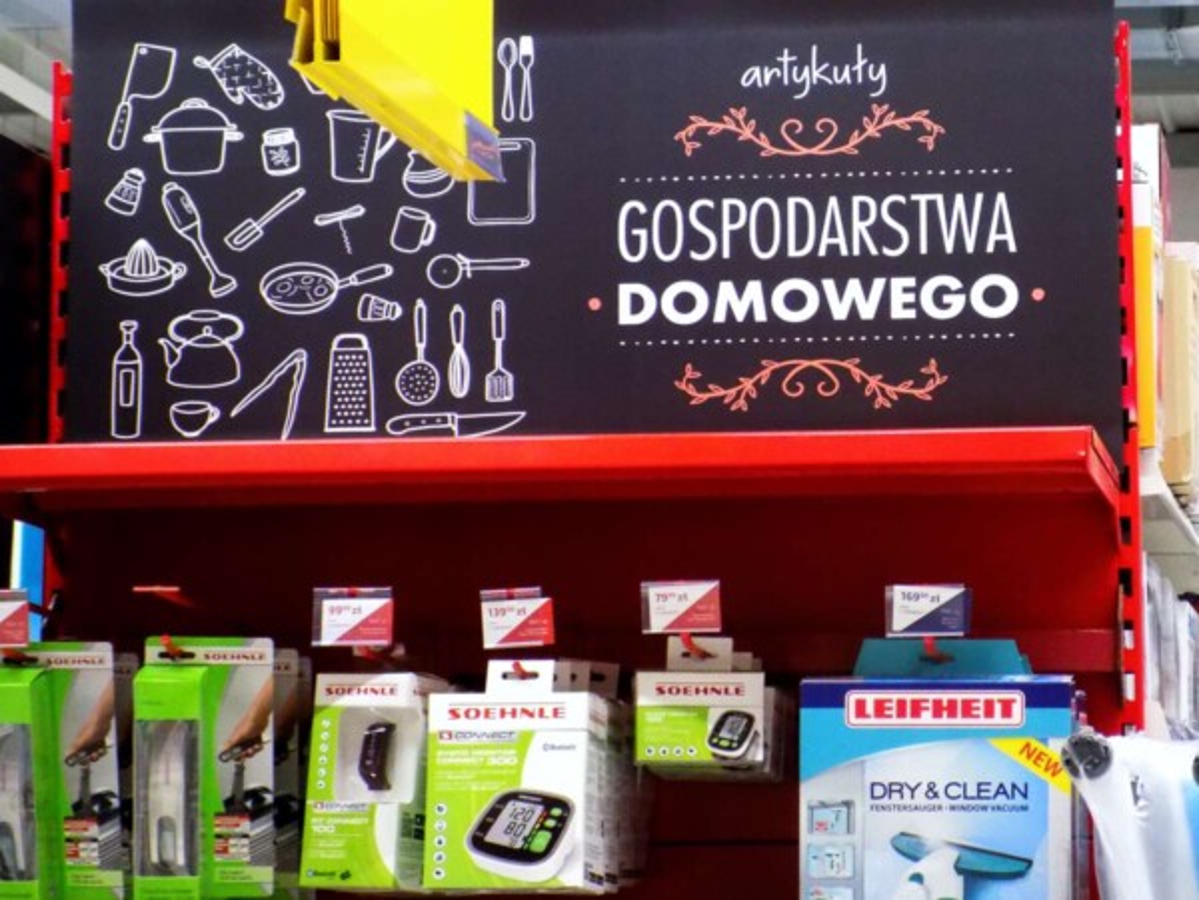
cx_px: 600
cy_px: 450
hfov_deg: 25.0
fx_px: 2702
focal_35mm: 78
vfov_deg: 18.9
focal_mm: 13.9
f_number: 4.3
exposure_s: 1/30
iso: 360
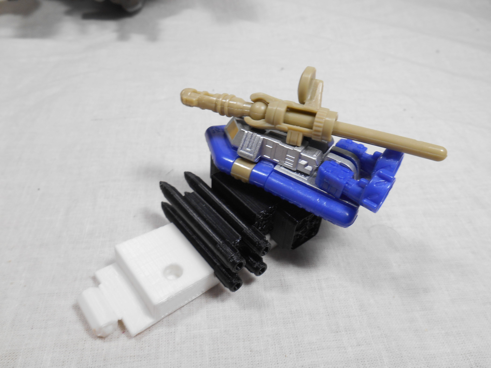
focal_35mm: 26
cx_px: 246
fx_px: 369
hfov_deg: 67.3
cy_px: 184
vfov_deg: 53.1
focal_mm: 4.7
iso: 80
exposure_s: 1/30
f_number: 3.4
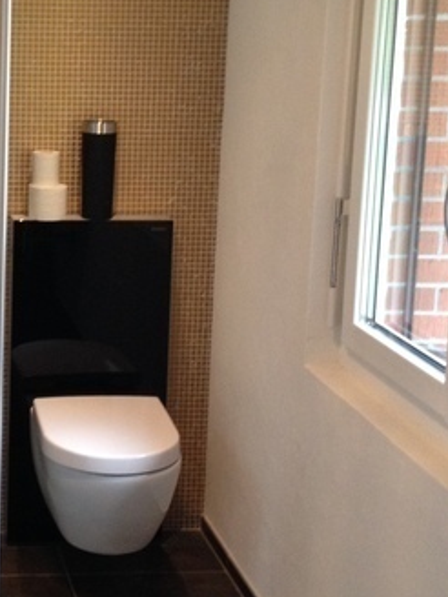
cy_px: 220
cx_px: -22
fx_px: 1415
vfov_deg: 23.8
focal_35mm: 82
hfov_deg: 17.5
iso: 160
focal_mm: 4.28
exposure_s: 1/20
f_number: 2.4
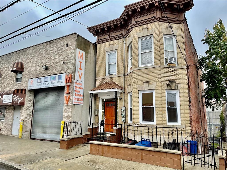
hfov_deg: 67.3
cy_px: 85
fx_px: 170
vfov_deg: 53.1
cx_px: 114
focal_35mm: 26
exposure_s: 1/436
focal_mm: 5.1
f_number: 1.6
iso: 32
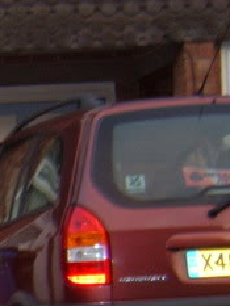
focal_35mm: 136
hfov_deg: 9.8
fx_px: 1204
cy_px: 372
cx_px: -297
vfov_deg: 14.0
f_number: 2.7
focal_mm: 8.13
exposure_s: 1/30
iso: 141
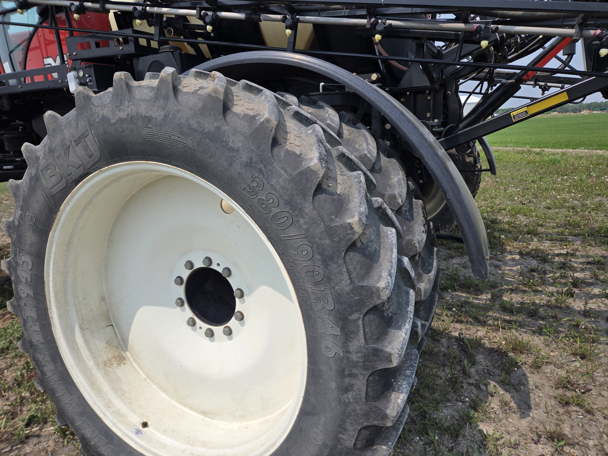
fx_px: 404
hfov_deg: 73.9
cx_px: 304
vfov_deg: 58.9
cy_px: 228
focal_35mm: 23
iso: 25
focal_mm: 5.4
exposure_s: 1/2339
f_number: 1.8
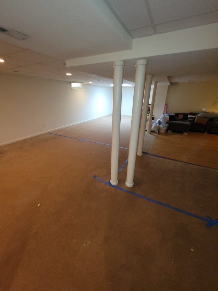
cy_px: 146
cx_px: 109
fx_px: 109
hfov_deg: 89.9
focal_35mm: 13
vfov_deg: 106.2
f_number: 2.2
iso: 320
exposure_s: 1/40
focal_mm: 2.2
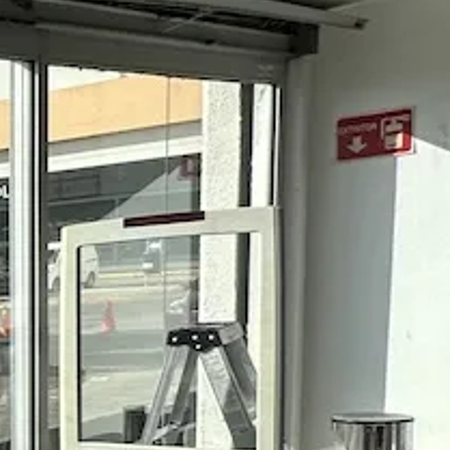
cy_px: 420
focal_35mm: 71
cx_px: -674
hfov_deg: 14.3
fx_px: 1044
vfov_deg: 23.6
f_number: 2.2
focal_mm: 2.22
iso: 50
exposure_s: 1/2053
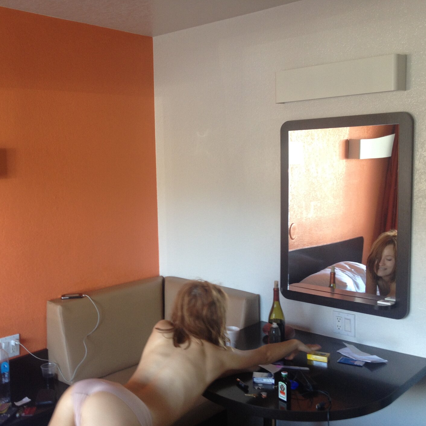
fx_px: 585
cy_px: 216
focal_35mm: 42
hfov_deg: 39.8
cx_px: 169
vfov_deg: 40.0
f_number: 2.4
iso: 80
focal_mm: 4.28
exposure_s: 1/20
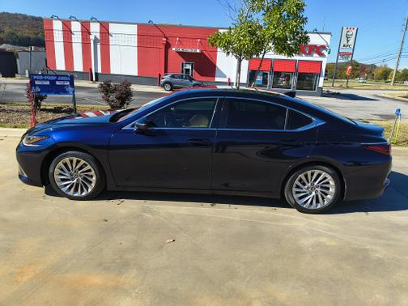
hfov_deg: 69.4
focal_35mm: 25
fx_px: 295
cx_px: 204
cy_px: 153
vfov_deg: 54.9
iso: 100
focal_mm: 4.68
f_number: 1.7
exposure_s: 1/1105
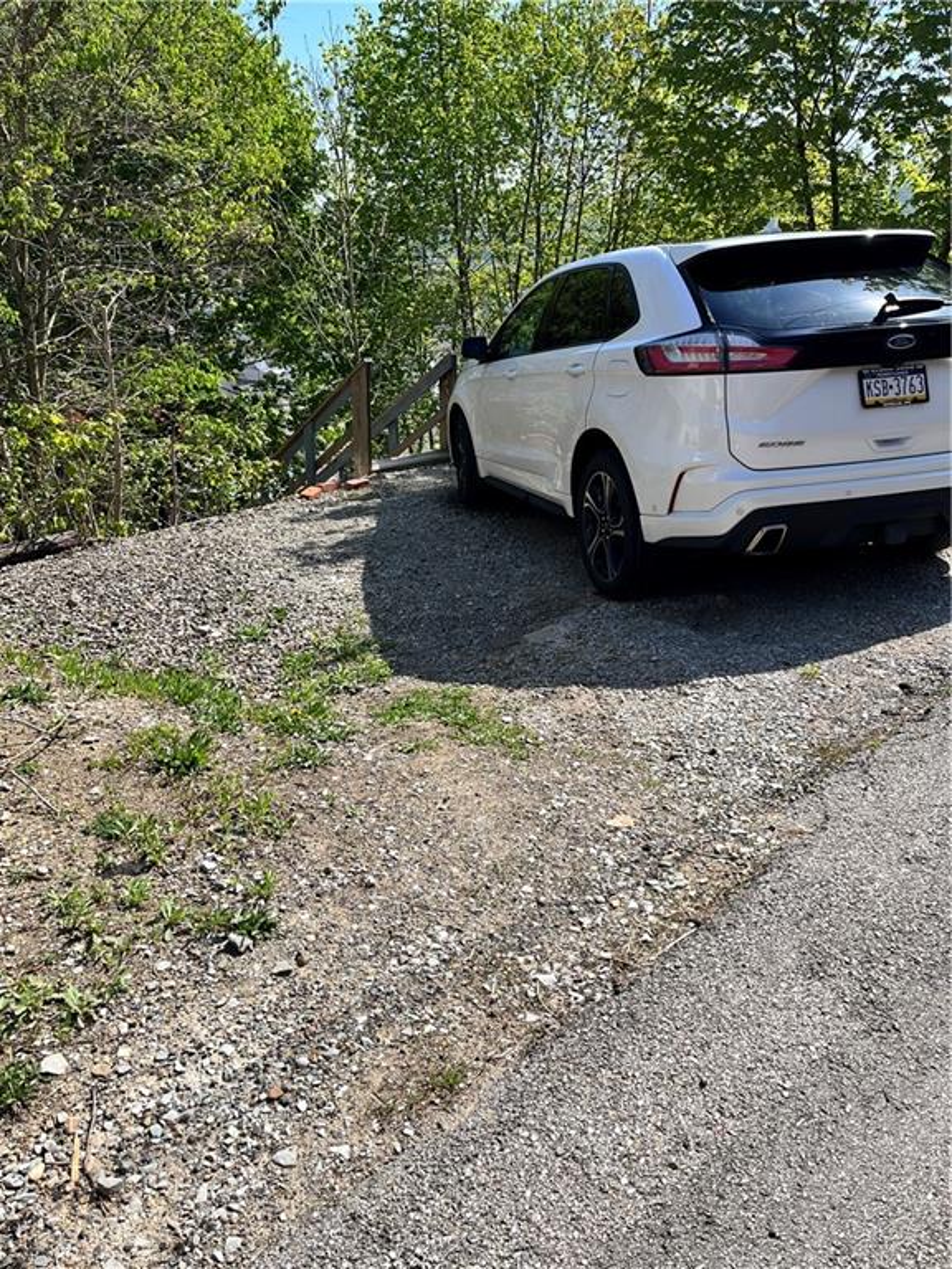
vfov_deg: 67.3
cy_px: 634
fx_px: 953
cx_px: 476
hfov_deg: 53.1
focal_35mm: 26
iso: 50
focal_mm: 5.1
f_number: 1.6
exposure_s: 1/2268
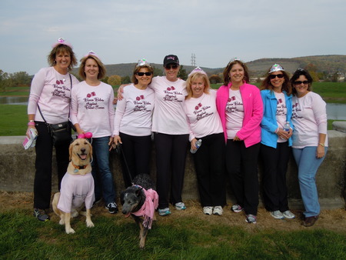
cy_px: 130
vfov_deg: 46.8
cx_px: 173
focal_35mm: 30
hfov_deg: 59.9
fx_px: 300
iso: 100
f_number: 3.5
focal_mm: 5.4
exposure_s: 1/1000
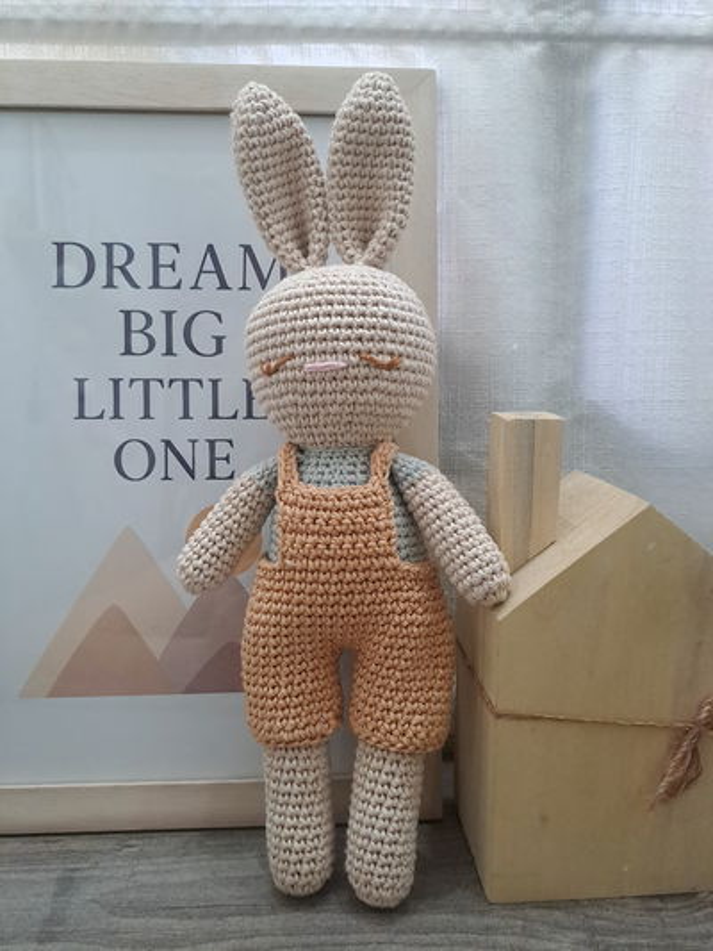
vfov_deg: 69.4
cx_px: 356
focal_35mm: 25
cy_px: 476
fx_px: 686
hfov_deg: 54.9
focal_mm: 4.65
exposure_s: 1/30
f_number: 1.8
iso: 500
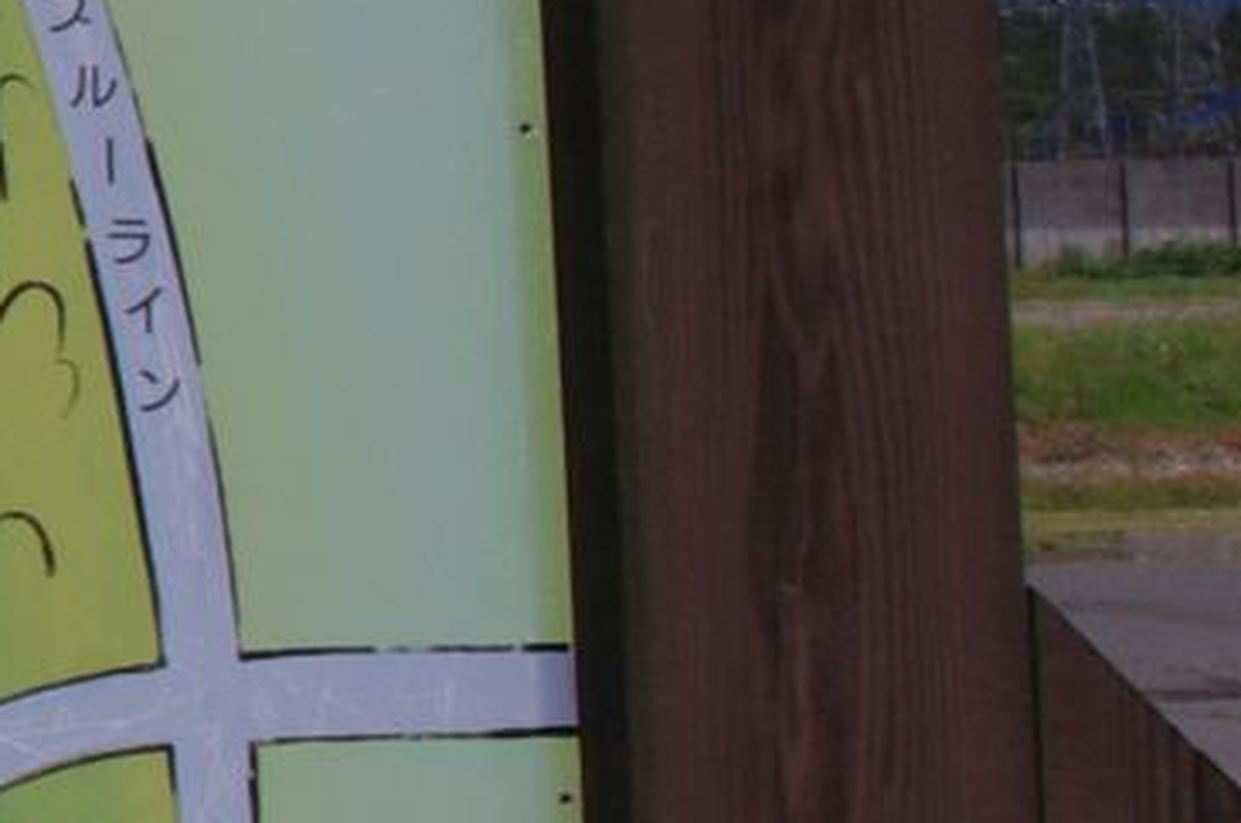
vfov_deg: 6.6
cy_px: -330
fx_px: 7020
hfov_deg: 8.9
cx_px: -1918
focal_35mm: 204
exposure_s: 1/250
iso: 200
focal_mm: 21
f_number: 16
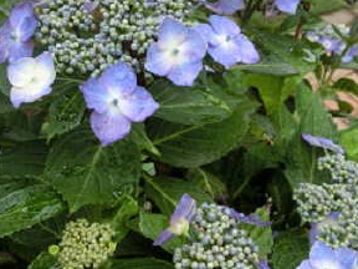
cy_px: 78
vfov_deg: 37.1
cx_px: 186
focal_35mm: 38
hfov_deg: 49.0
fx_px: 393
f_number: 3.3
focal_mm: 4.4
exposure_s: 1/250
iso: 80
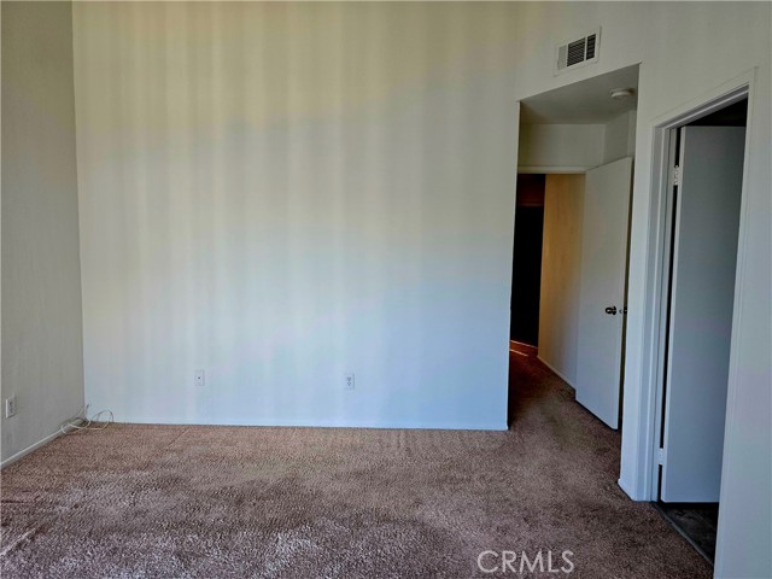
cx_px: 386
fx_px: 513
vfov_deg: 58.9
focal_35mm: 23
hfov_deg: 73.9
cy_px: 290
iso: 160
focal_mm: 6.3
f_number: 1.7
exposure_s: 1/120
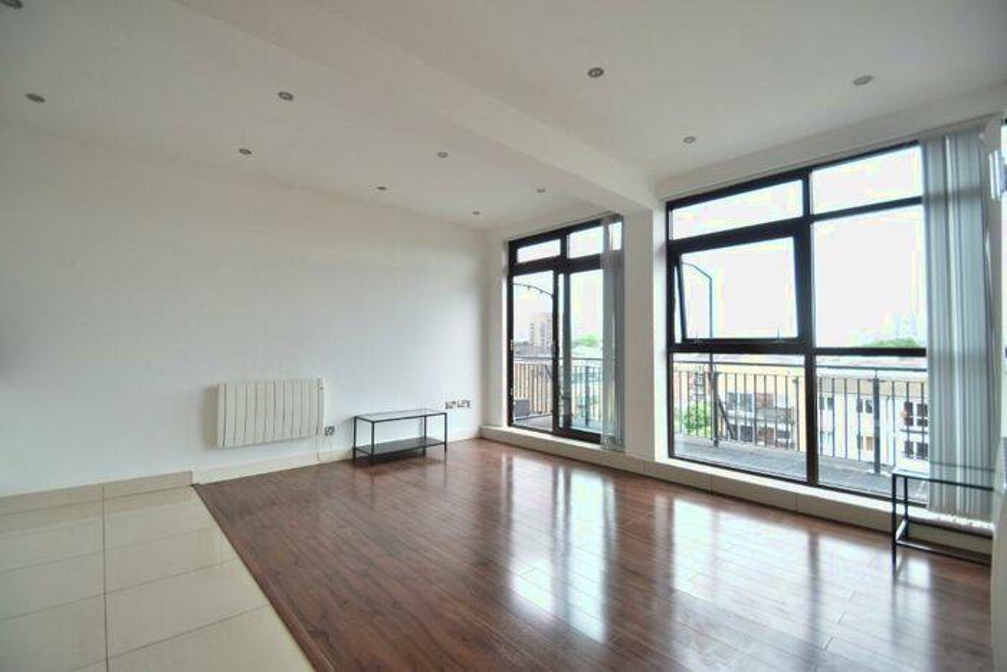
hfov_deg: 100.4
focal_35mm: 15
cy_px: 336
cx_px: 504
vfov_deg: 77.4
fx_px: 420
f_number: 10
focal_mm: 10
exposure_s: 1/200
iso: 400
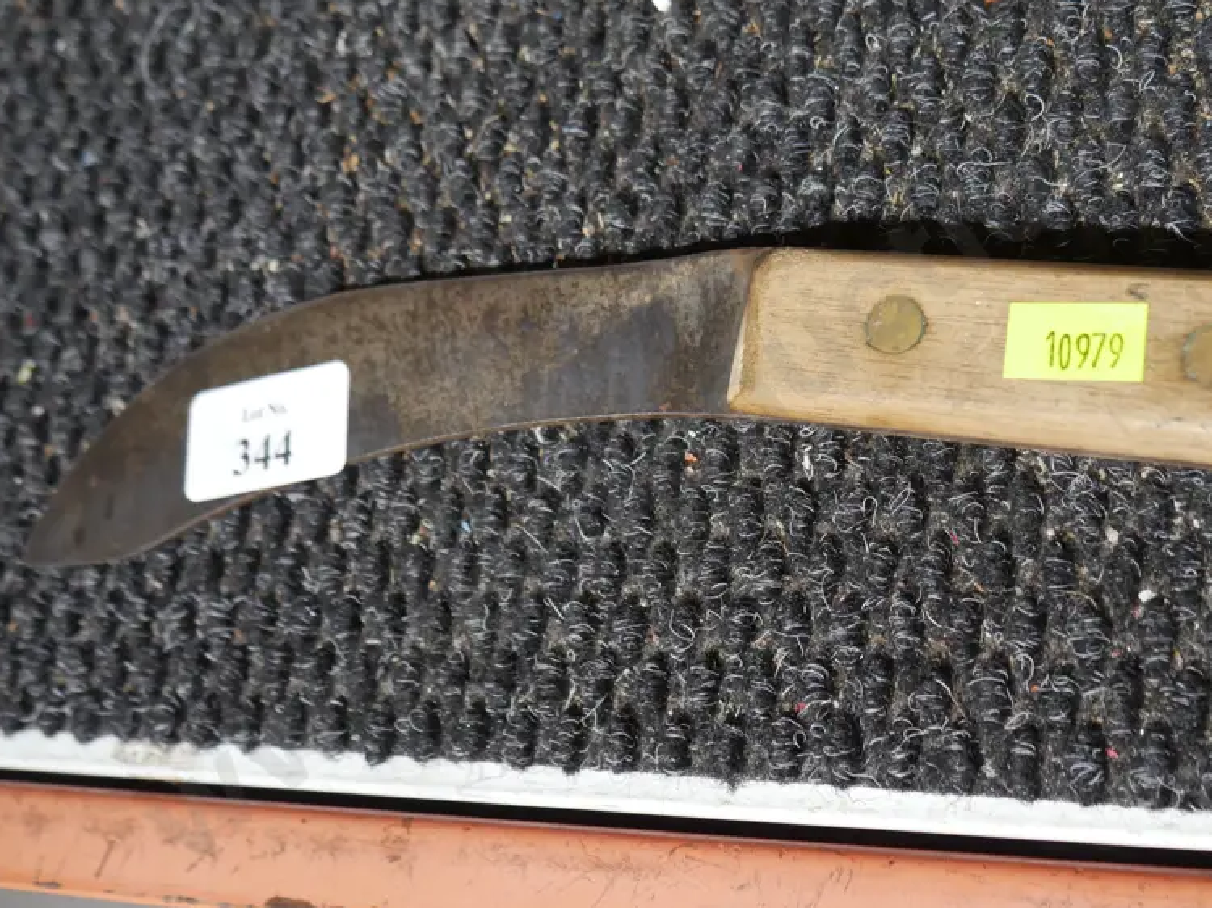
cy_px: 347
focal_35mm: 41
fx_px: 1435
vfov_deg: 35.0
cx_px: 821
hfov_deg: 45.0
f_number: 3.6
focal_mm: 15
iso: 640
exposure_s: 1/60
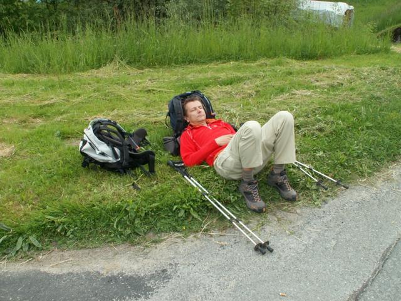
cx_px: 200
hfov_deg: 52.6
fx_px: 405
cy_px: 150
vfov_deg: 40.7
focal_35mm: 35
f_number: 7.1
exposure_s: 1/50
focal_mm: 5.86
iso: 50
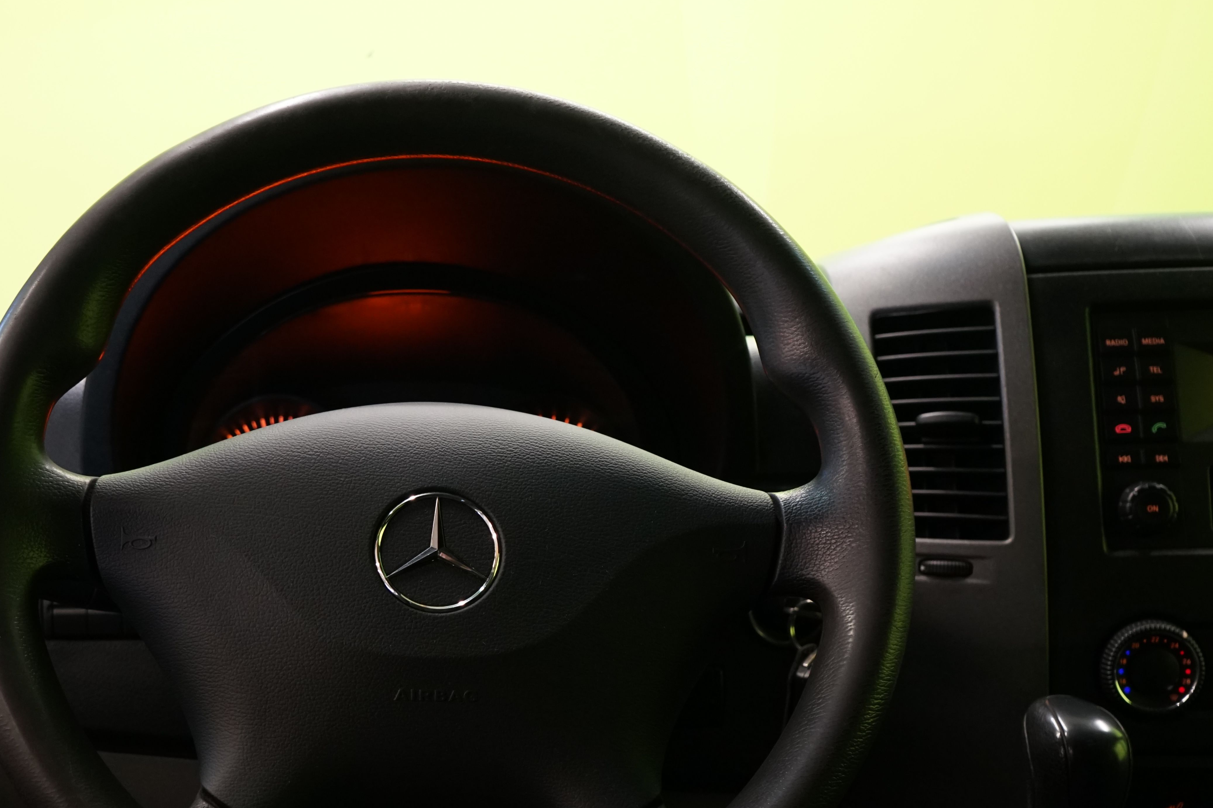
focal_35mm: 42
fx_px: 1415
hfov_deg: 45.9
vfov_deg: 31.7
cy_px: 530
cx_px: 438
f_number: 5.6
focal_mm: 29
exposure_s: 1/20
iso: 1600
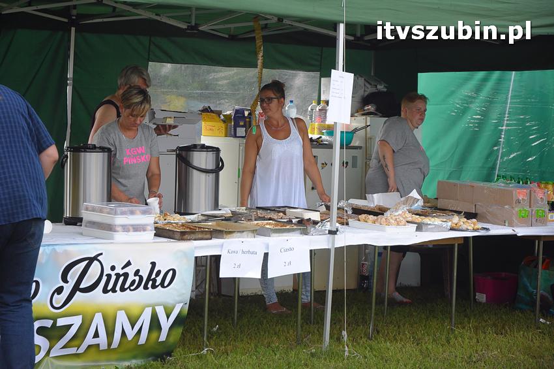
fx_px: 1614
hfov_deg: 19.5
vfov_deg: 13.0
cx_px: 277
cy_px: 184
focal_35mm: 105
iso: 400
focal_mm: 70
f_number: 5
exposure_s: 1/400
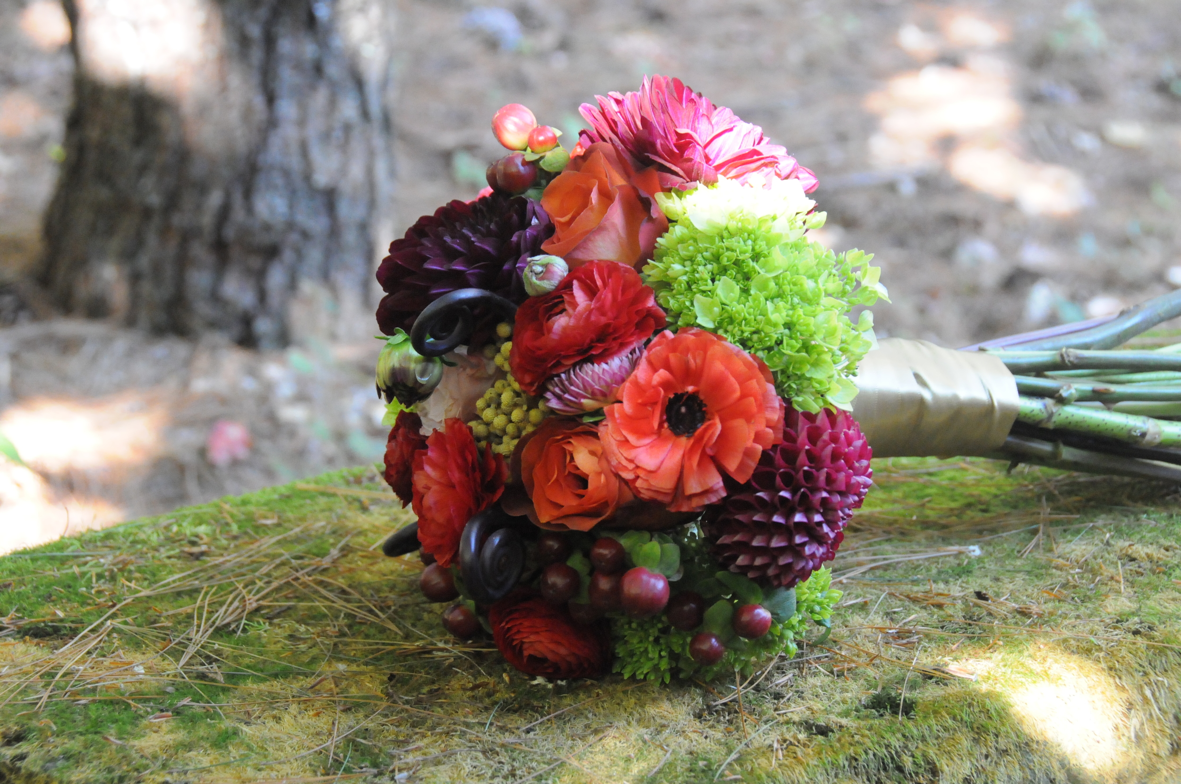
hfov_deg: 24.6
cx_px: 590
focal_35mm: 82
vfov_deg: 16.5
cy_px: 392
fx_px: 2703
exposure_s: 1/125
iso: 3200
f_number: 6.3
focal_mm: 55
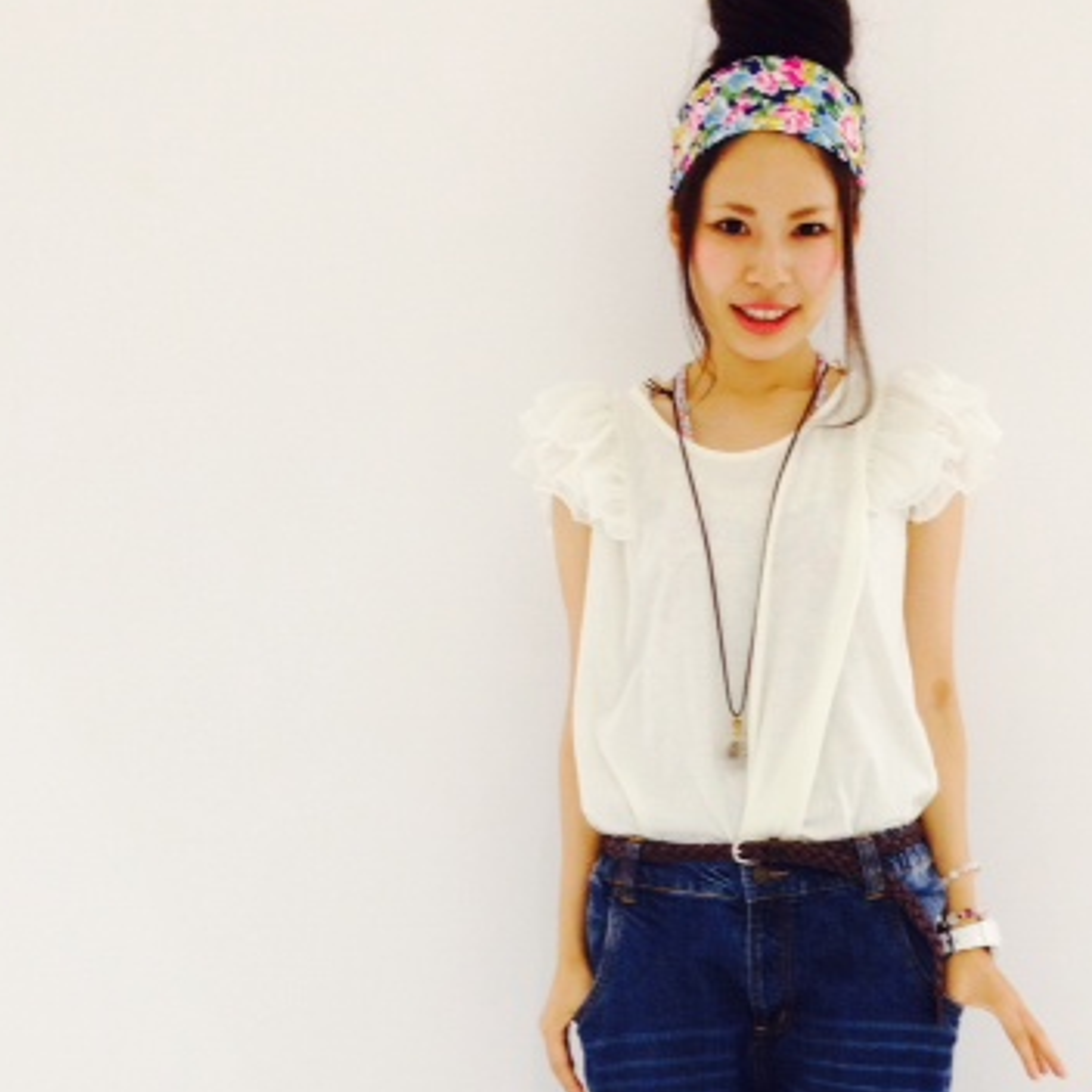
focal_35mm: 53
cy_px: 856
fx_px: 1892
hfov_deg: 32.1
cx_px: 655
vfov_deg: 31.5
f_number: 2.4
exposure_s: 1/20
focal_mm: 4.12
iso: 125
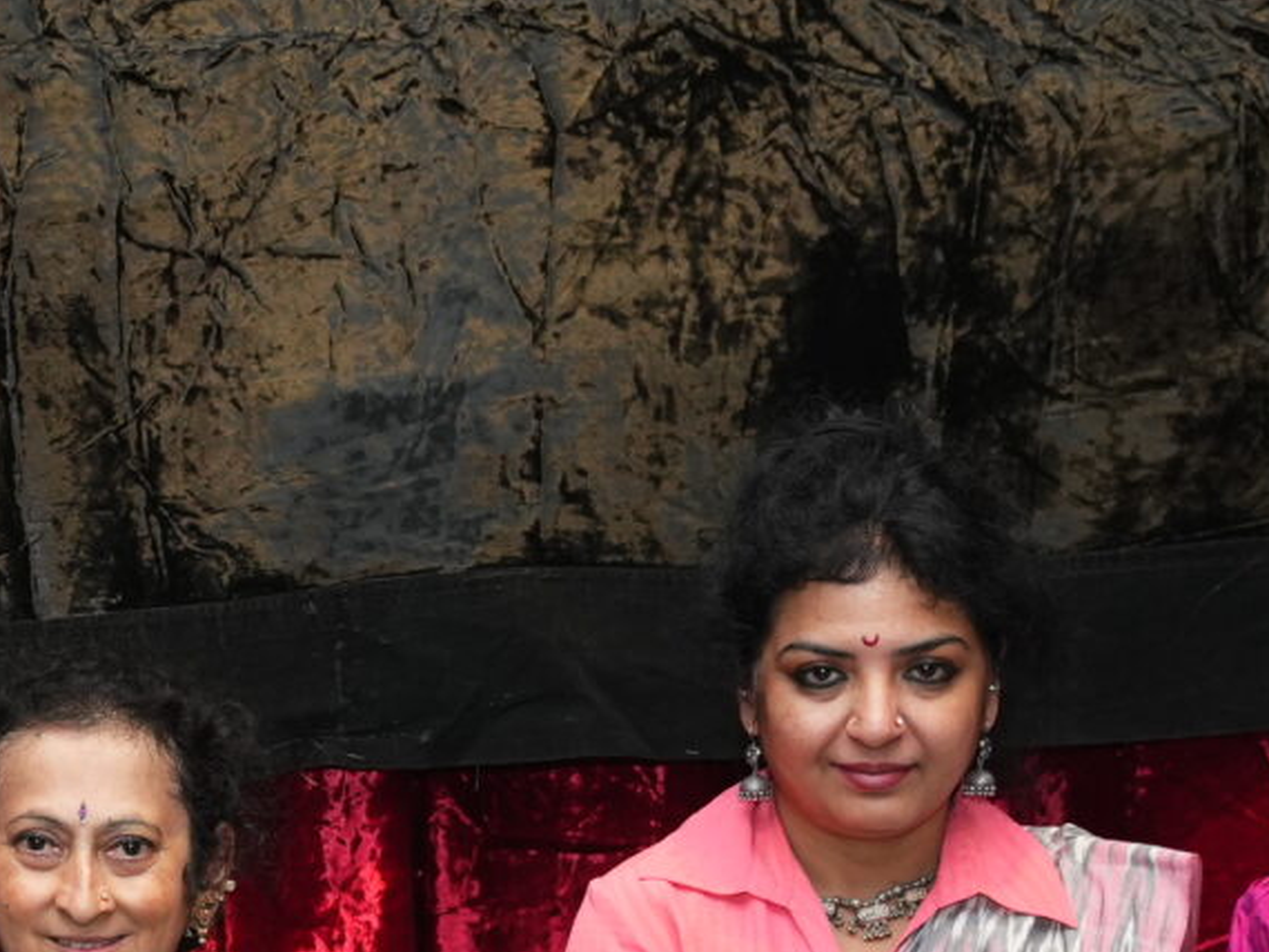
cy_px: 1462
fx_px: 6062
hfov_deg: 11.6
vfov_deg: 8.8
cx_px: -383
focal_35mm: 165
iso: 1000
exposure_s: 1/160
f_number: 4
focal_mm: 38.3
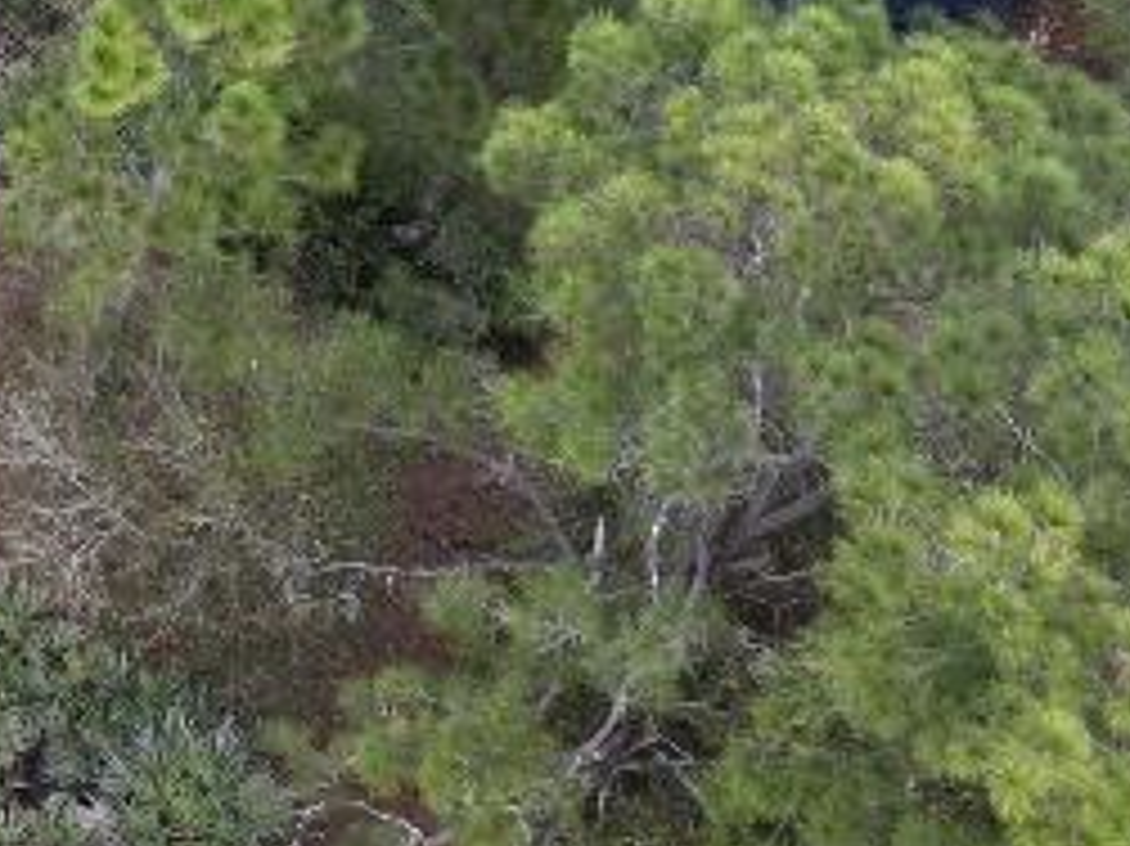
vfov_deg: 13.3
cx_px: -644
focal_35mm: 98
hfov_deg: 17.6
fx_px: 3198
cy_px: -760
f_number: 2.8
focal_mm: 4.5
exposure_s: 1/100
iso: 100
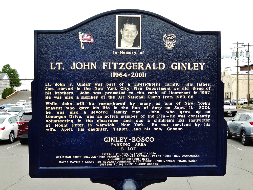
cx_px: 126
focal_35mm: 41
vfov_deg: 35.1
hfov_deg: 45.8
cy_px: 95
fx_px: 300
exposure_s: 1/160
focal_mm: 7.3
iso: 125
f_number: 4.2
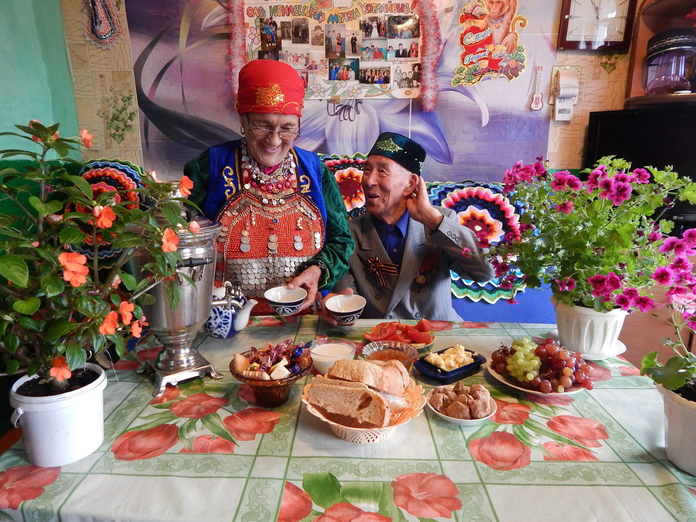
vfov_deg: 61.1
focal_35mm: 22
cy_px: 261
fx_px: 442
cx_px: 348
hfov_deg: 76.4
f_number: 3
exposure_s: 1/25
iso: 400
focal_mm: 4
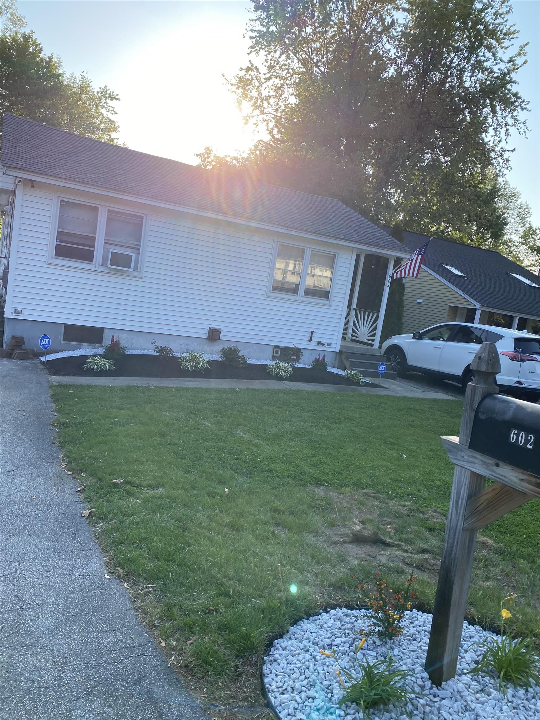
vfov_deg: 67.3
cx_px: 270
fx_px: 541
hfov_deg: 53.1
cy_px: 360
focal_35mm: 26
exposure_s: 1/839
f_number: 1.8
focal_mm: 4.25
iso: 32
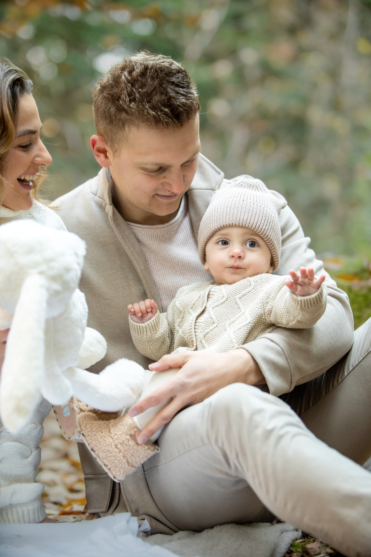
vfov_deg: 21.9
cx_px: 186
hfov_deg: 14.7
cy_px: 278
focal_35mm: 93
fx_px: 1438
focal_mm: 93
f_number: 2.8
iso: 2000
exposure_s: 1/250
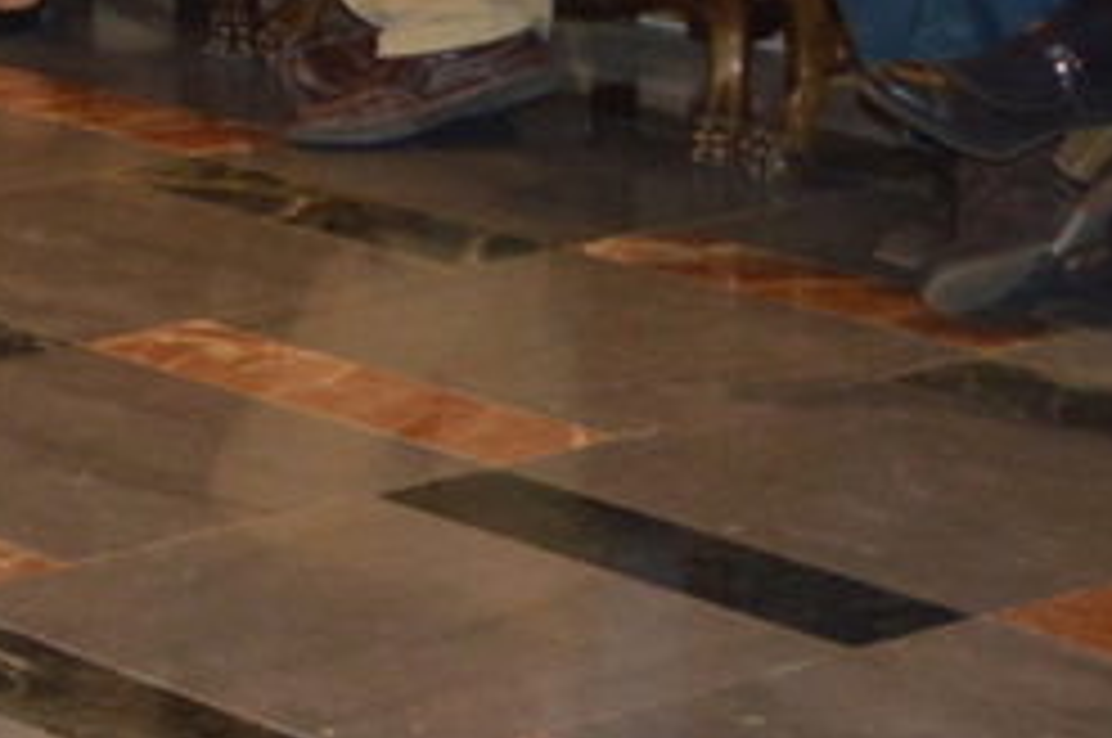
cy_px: -644
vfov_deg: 7.6
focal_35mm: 175
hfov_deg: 10.6
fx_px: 5398
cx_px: -1252
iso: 640
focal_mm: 18
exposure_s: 1/30
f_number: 3.5
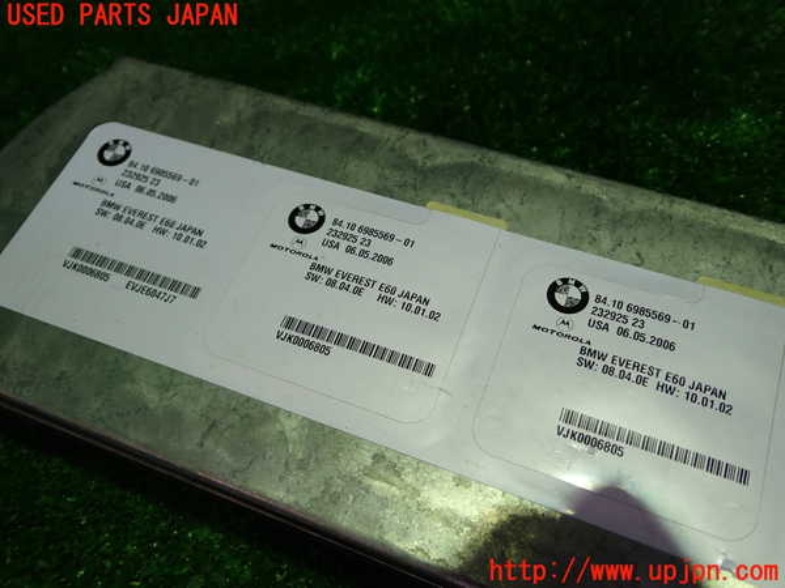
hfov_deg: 60.0
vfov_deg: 46.8
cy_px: 294
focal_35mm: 30
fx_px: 680
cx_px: 392
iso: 200
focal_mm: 5.4
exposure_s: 1/50
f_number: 2.3
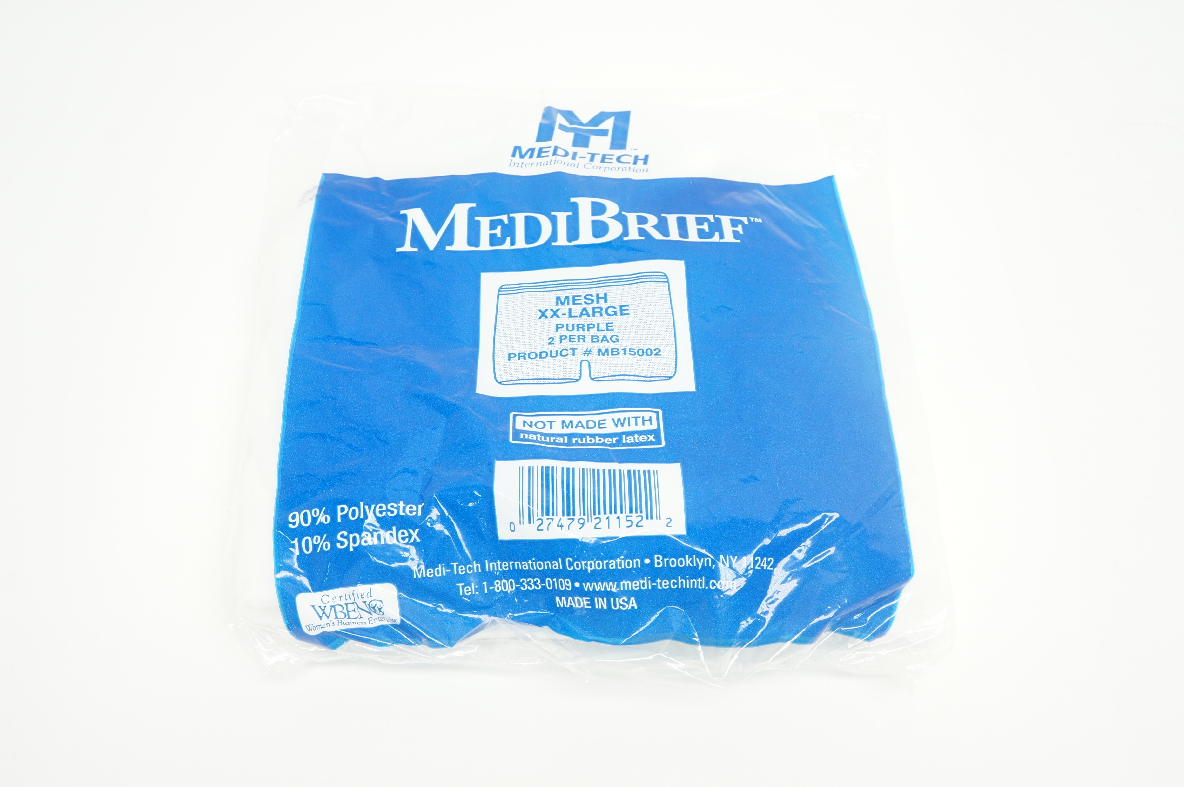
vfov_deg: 36.8
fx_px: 1183
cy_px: 394
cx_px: 592
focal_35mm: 36
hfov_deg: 53.2
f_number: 9
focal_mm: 24
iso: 400
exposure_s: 1/15
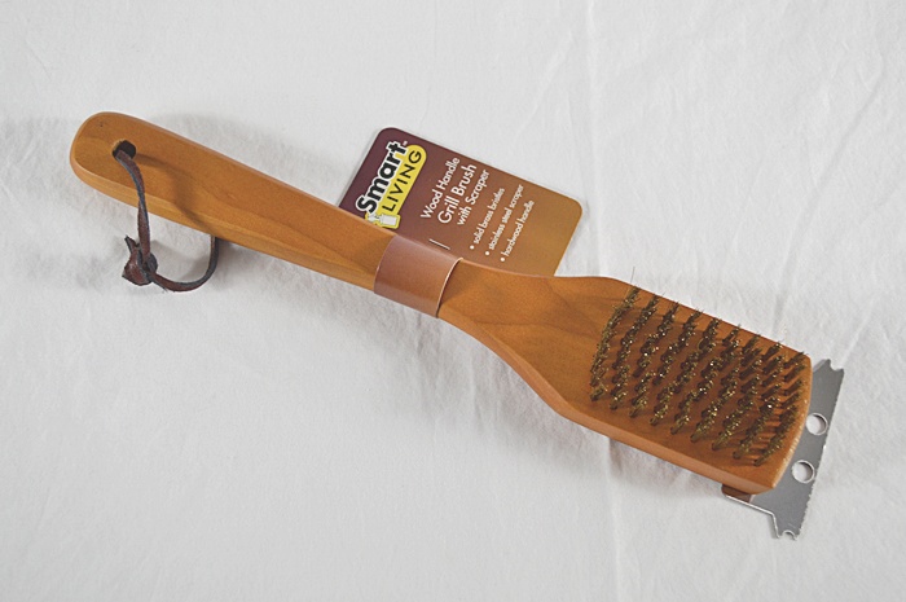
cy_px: 301
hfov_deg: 41.2
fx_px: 1207
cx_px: 453
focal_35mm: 48
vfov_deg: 28.0
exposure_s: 1/80
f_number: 4.8
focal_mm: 32
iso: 400
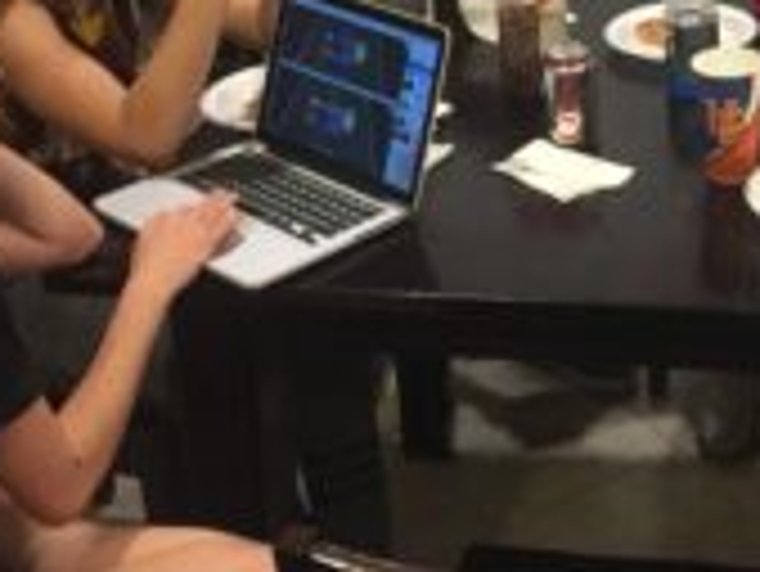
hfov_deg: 24.3
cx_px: 733
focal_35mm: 77
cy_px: -104
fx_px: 1692
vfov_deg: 18.2
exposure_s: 1/15
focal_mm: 4.15
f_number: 2.2
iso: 125
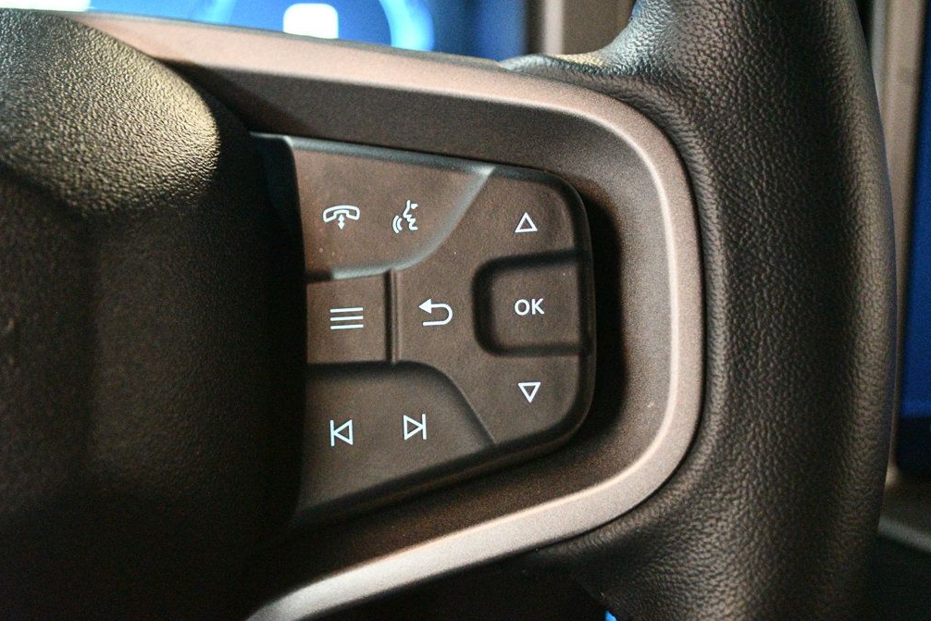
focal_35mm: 58
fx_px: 1500
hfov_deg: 34.5
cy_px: 309
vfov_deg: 23.4
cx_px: 465
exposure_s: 1/60
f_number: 5
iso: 12800
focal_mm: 38
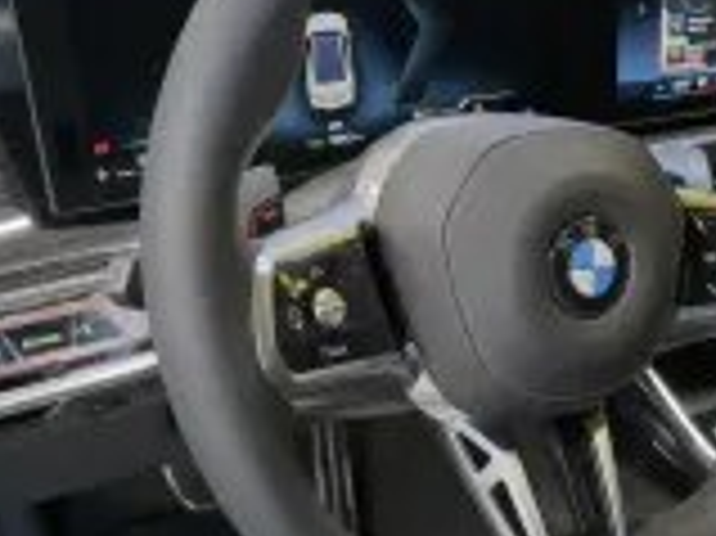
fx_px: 1075
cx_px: 509
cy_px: 401
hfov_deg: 36.2
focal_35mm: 52
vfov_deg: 27.6
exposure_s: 1/100
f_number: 1.8
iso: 1600
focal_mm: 5.4
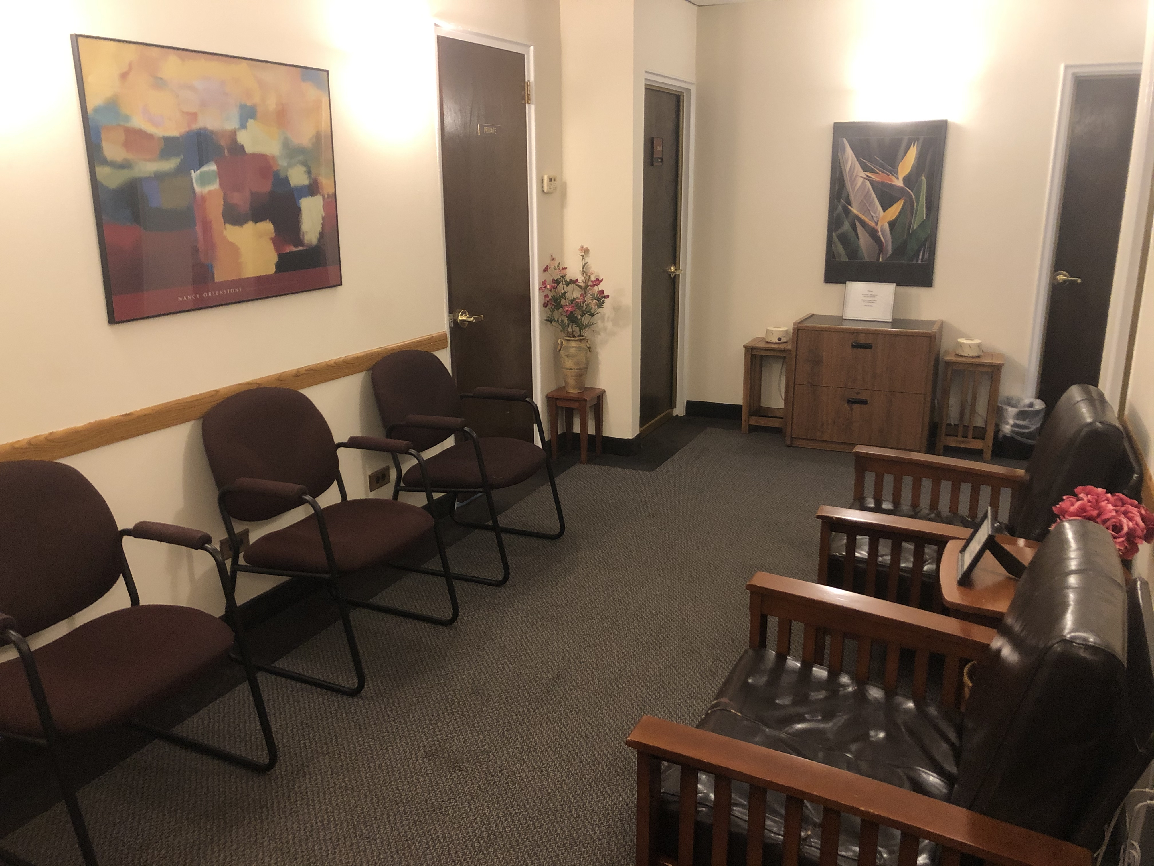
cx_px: 577
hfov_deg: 63.4
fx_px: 933
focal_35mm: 28
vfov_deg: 49.7
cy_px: 433
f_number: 1.8
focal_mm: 3.99
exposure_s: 1/9
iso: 100
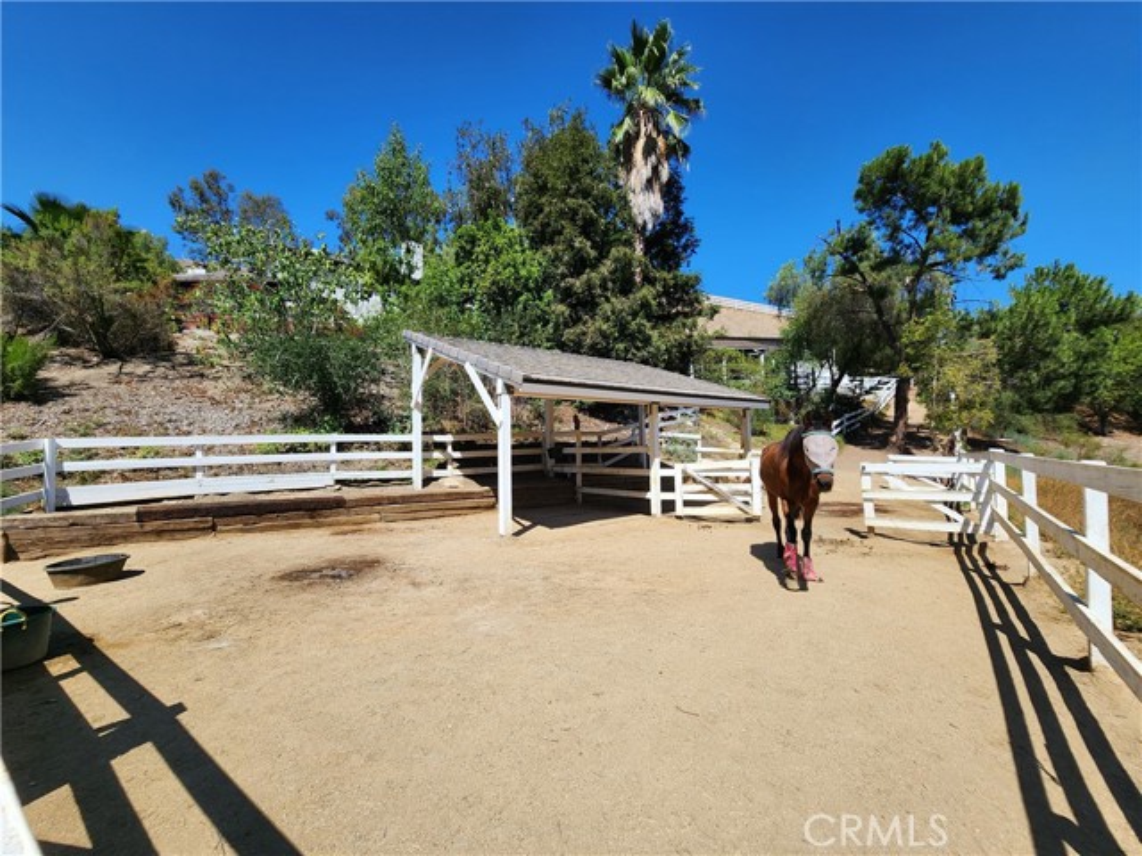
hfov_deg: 106.2
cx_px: 571
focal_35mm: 13
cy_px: 428
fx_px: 429
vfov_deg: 89.9
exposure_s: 1/2000
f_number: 2.2
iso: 50
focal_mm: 2.2
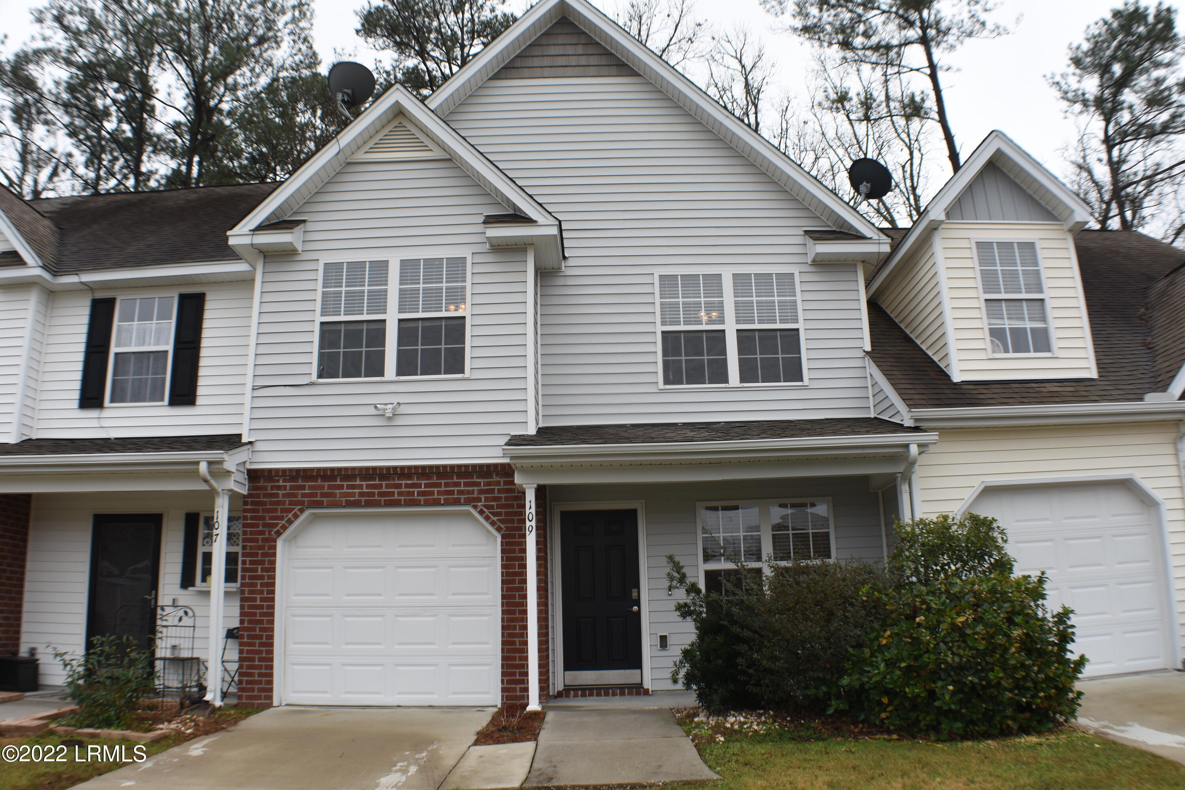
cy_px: 395
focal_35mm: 36
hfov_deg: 53.1
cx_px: 592
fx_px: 1185
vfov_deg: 36.9
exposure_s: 1/80
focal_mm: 24
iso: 100
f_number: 7.1
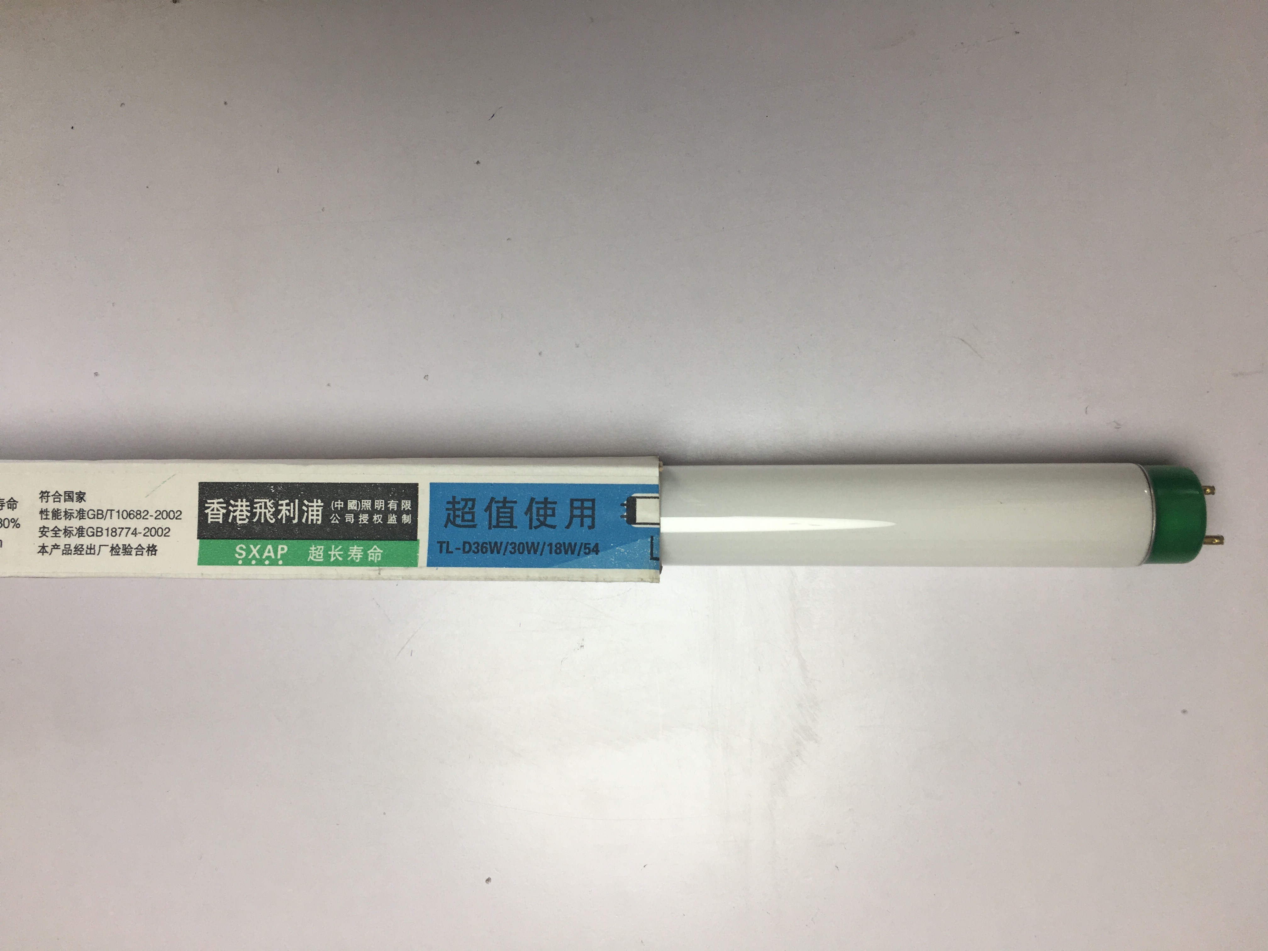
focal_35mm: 29
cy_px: 476
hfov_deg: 61.7
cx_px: 634
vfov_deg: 48.2
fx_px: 1062
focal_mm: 4.15
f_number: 2.2
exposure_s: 1/100
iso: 32
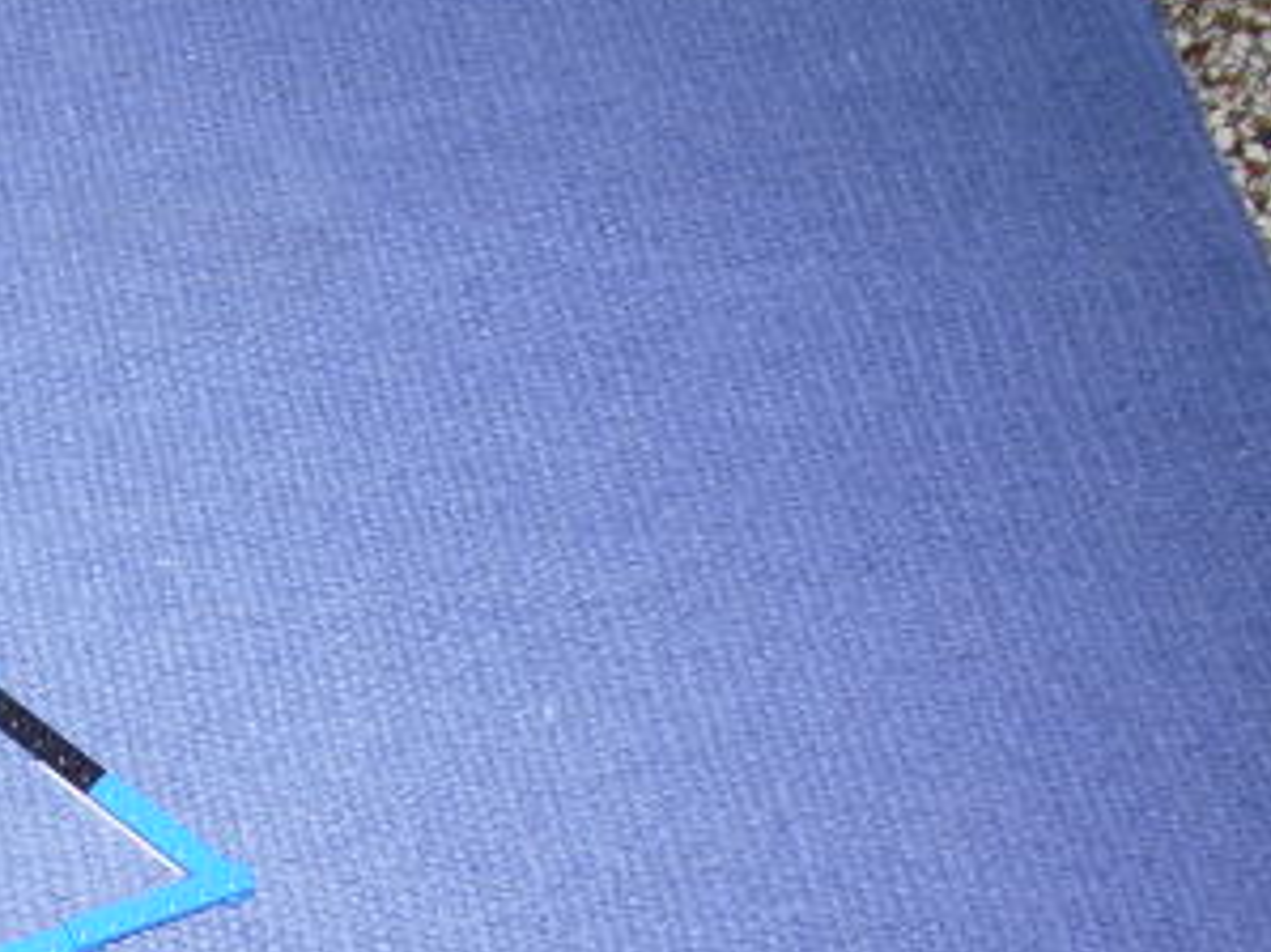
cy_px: 888
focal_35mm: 75
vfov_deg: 19.2
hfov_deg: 24.5
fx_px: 2753
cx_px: -85
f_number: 2.6
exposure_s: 1/40
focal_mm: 5.8
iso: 50
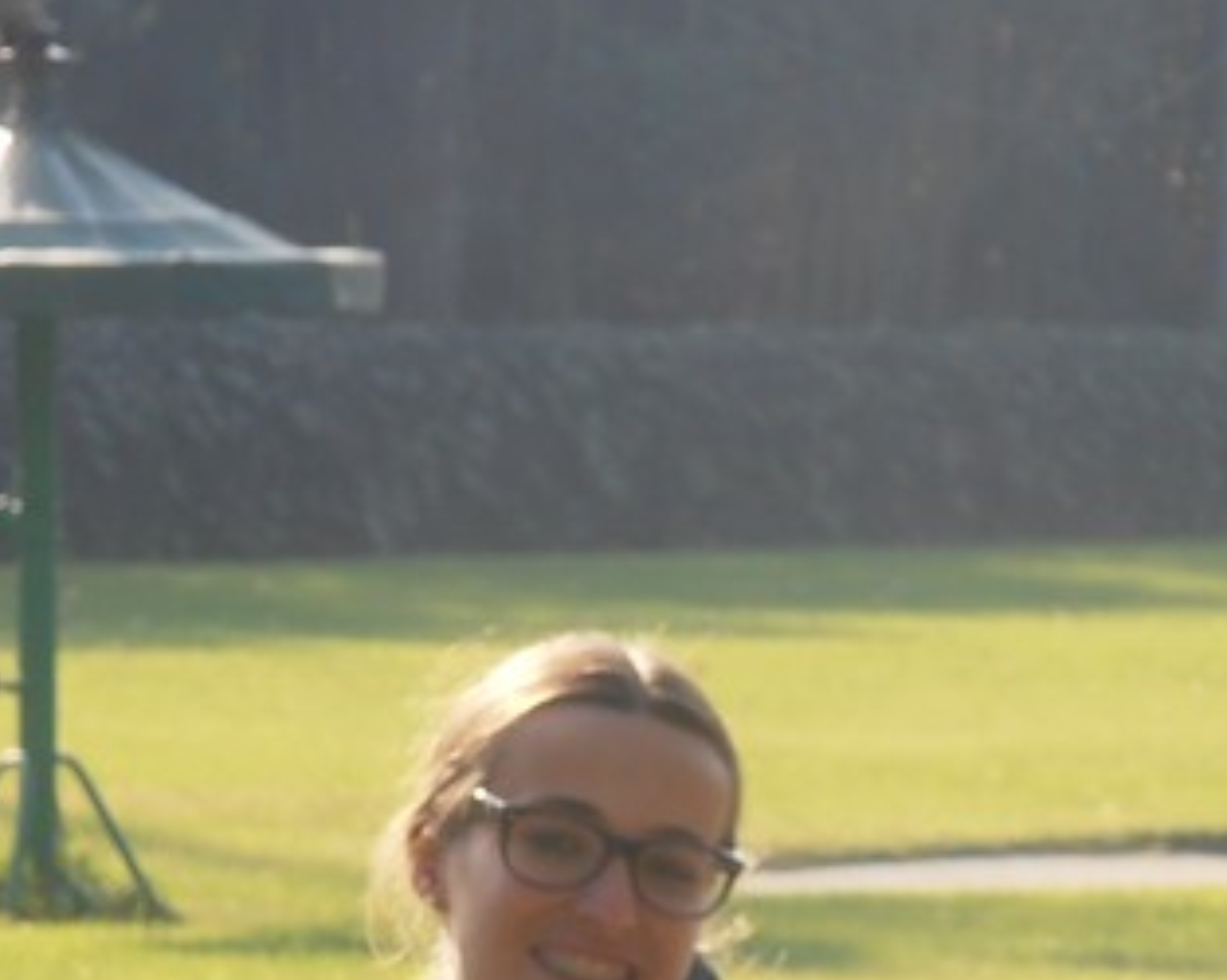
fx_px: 17928
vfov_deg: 3.1
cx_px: 890
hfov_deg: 3.9
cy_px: 913
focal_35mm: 494
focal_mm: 35.05
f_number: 5.8
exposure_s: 1/160
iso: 80
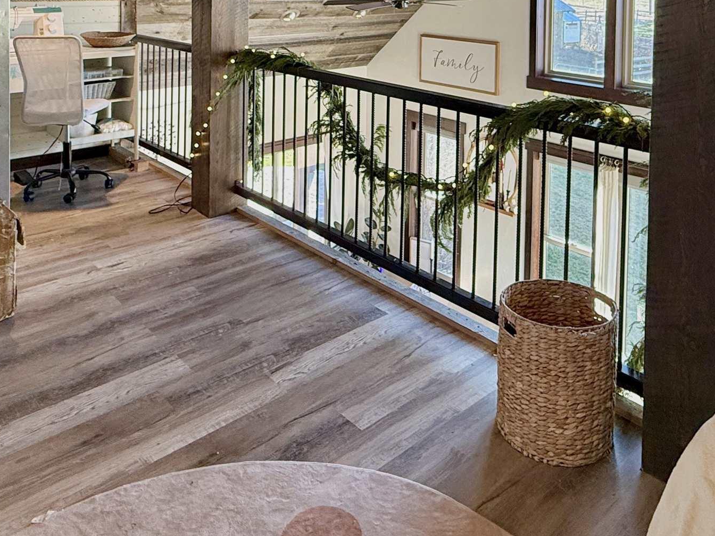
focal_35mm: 32
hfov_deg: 56.7
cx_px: 401
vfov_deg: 38.8
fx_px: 661
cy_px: -6
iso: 200
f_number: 2.2
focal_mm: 2.22
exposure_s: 1/120
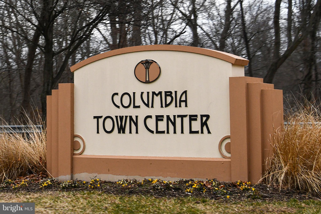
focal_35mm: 36
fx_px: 321
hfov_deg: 53.1
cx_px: 160
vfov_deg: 36.9
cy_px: 107
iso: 110
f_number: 8
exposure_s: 1/250
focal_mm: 24
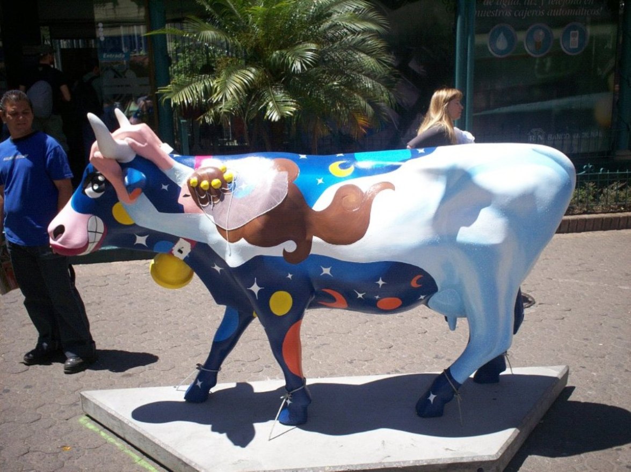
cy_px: 236
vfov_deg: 39.6
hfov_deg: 51.4
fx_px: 656
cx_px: 316
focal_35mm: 36
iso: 100
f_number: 4.5
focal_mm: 6
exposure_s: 1/452
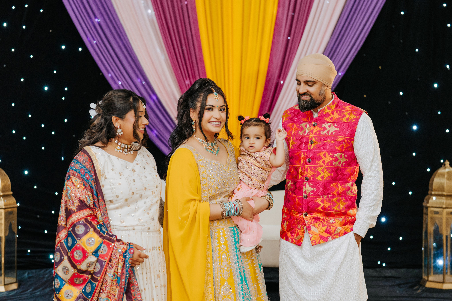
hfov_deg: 27.0
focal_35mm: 75
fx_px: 942
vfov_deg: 18.2
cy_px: 150
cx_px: 226
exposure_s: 1/200
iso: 800
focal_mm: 50
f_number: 2
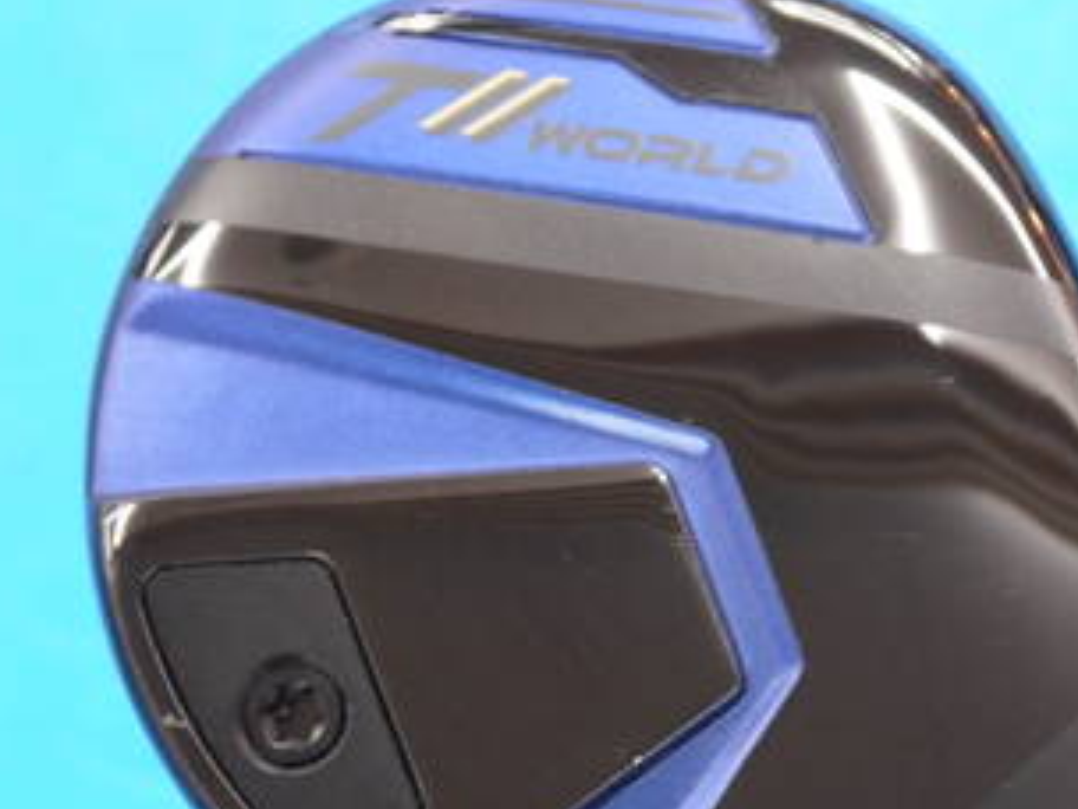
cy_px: 589
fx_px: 5512
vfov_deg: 8.4
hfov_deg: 11.1
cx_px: 812
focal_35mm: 177
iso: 800
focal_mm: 42
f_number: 5.6
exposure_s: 1/50
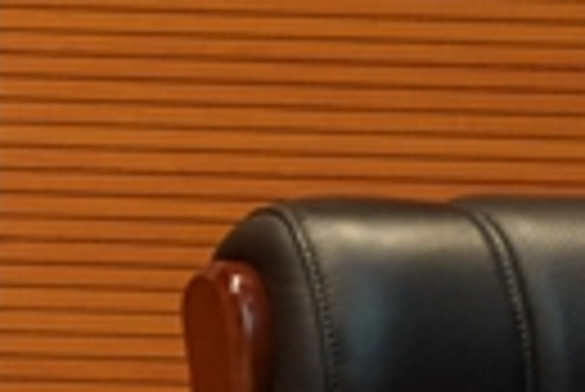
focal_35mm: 189
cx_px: -1264
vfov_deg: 7.3
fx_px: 3075
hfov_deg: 8.7
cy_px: 106
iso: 200
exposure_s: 1/30
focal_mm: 9
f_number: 2.8
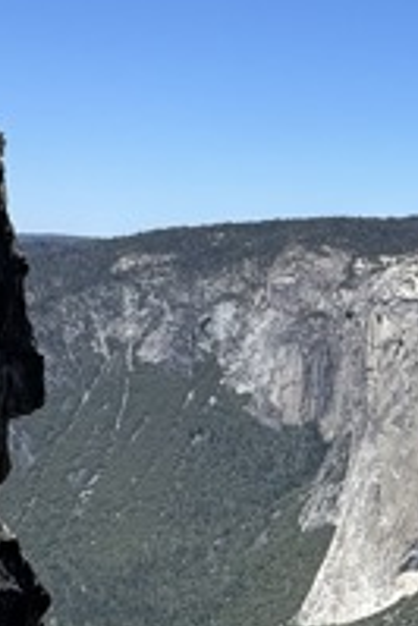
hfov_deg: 16.6
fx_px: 1304
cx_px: 619
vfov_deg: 26.5
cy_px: 488
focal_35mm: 75
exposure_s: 1/2028
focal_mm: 2.22
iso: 50
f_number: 2.2
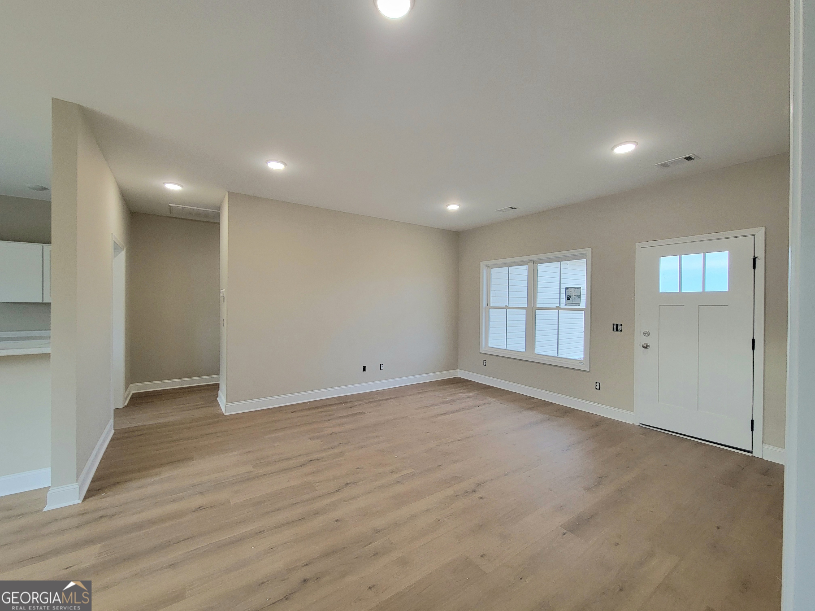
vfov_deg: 89.9
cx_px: 408
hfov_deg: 106.2
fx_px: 306
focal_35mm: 13
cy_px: 306
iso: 100
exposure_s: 1/60.2
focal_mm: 2.2
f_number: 2.2
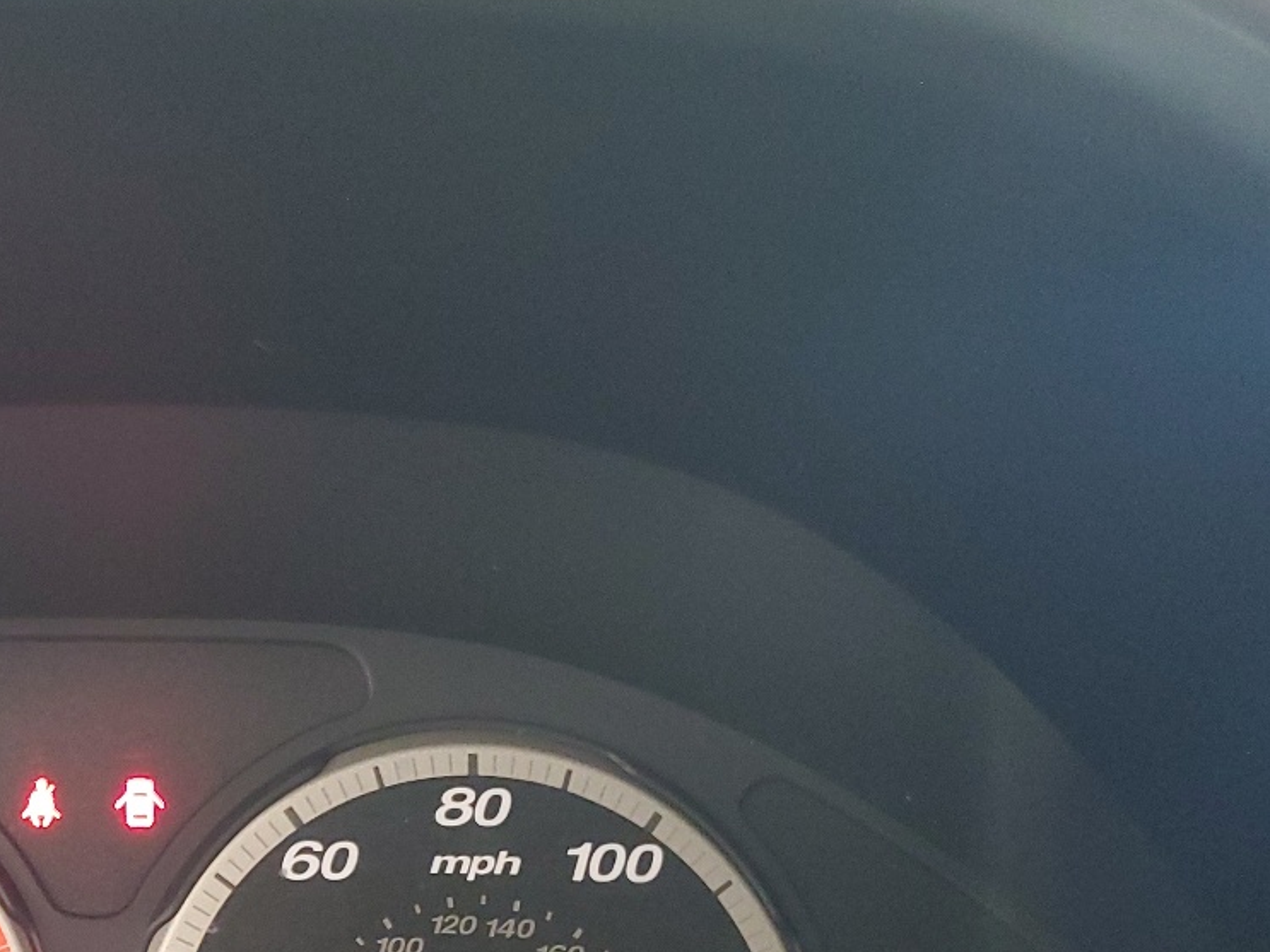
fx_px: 2054
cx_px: -15
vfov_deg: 24.6
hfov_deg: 31.6
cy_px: 1007
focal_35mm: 56
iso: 292
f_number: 1.5
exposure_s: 1/17
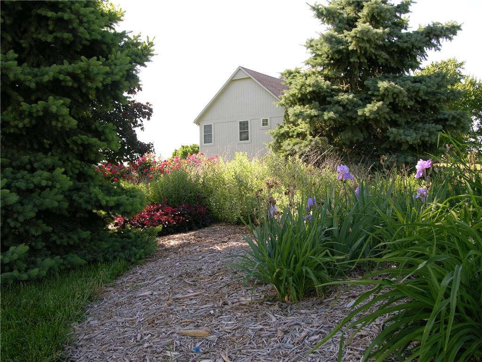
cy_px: 181
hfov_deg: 52.6
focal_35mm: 35
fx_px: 487
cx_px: 241
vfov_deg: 40.7
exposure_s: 1/83.5
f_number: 5
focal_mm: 8.9
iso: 50
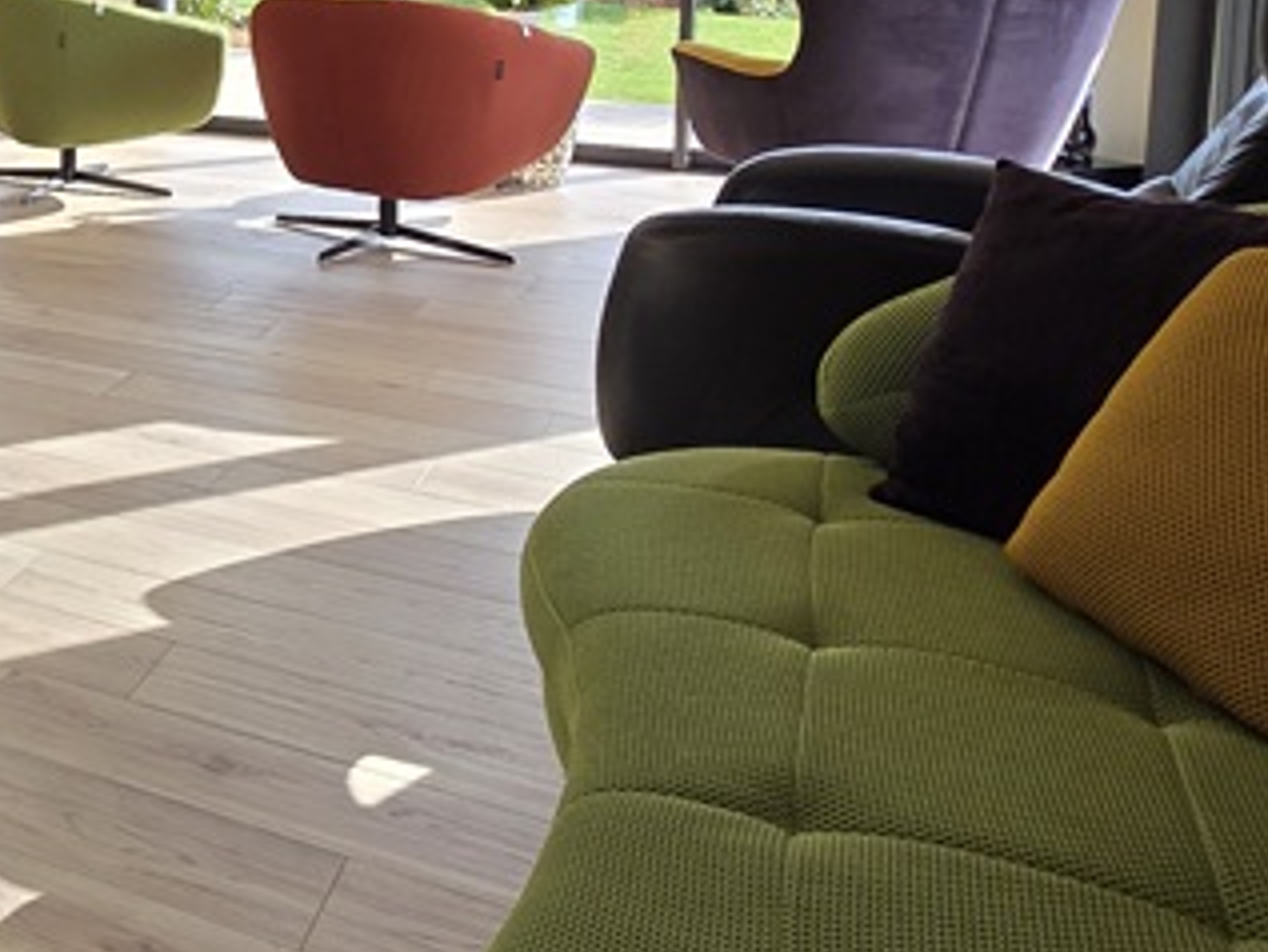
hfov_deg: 34.6
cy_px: 16
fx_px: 1539
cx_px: -296
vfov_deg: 31.9
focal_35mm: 42
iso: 40
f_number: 1.9
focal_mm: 2.2
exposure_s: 1/390
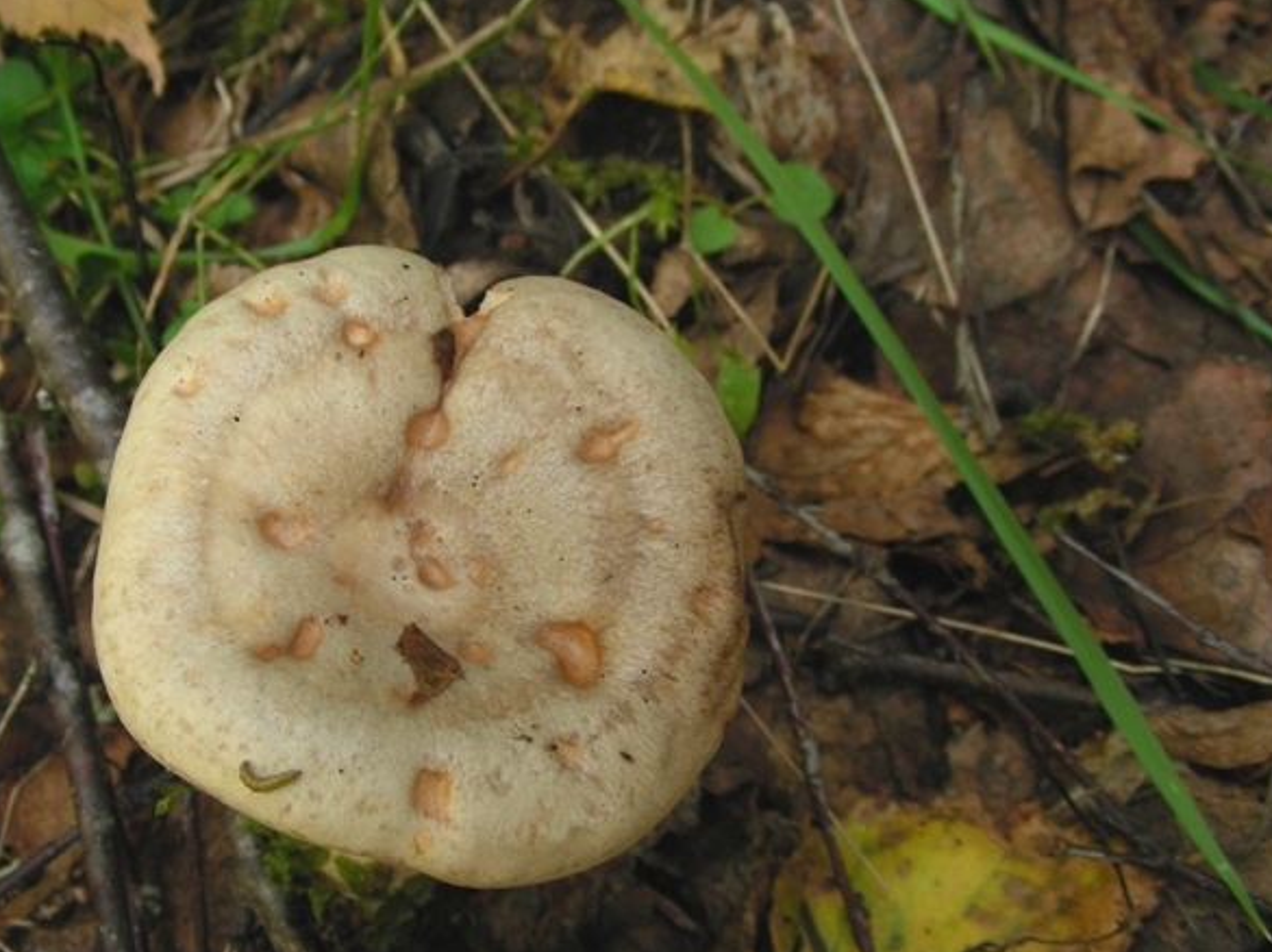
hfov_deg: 36.7
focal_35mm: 52
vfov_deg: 28.0
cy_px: 535
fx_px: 1910
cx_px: 500
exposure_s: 1/30.1
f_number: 3.5
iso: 74
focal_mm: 6.3
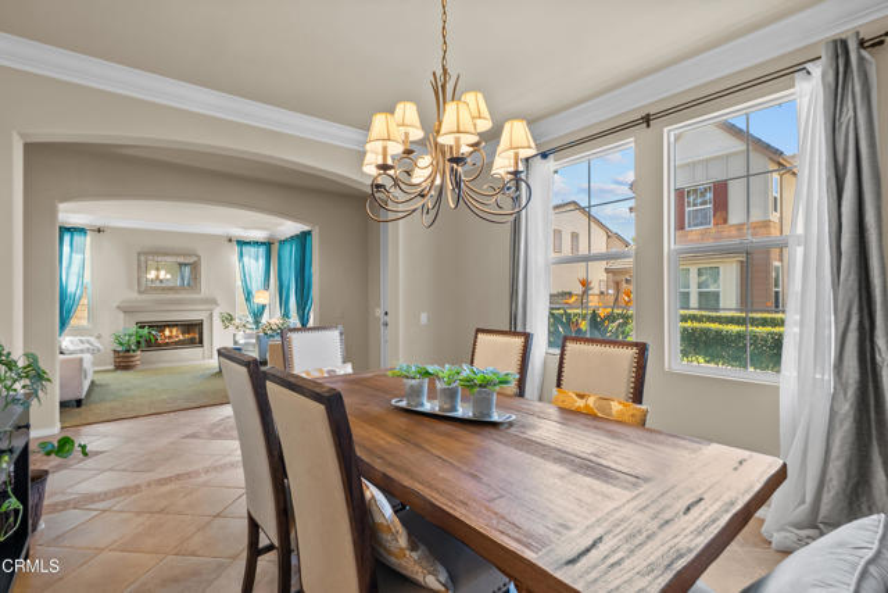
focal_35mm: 16
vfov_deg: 73.8
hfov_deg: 96.7
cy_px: 296
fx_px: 395
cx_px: 444
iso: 250
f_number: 9
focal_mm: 16
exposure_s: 1/1.25
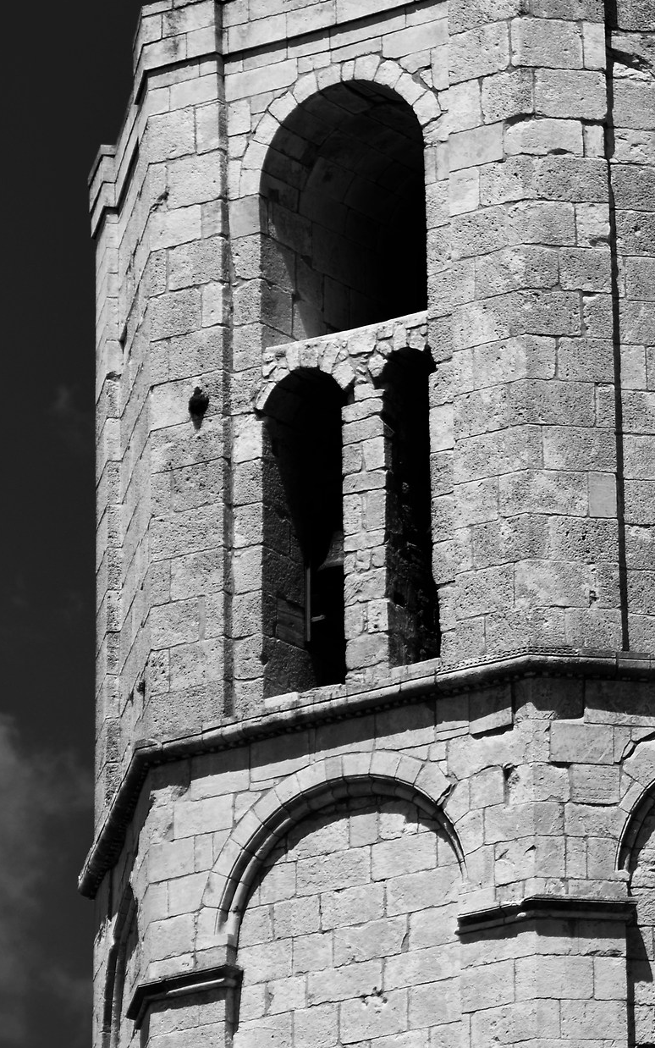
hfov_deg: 4.8
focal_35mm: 272
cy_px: 410
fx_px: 7767
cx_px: 889
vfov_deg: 7.7
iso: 100
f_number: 10
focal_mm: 92
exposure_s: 1/400
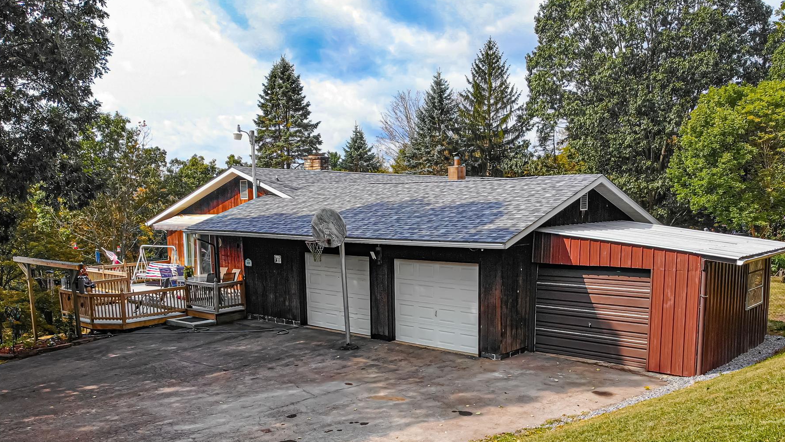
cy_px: 324
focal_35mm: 30
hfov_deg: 64.2
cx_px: 417
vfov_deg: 38.1
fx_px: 625
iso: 100
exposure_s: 1/240
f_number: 2.8
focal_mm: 4.5
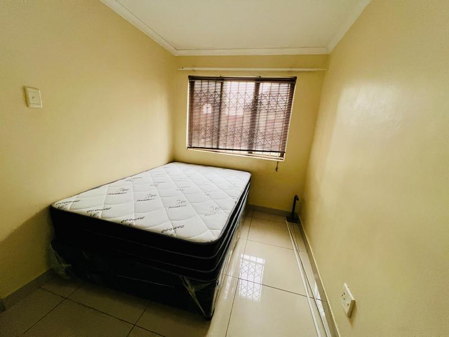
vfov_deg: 89.9
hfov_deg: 106.2
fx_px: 169
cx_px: 224
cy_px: 168
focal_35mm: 13
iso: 200
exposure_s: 1/100
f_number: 1.8
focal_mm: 1.57
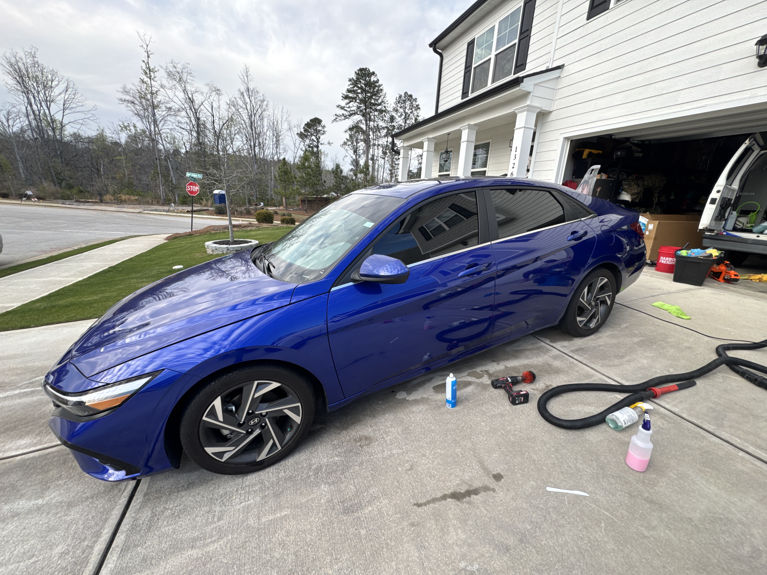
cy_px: 288
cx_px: 384
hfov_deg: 102.1
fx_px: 310
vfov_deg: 85.7
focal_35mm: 14
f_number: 2.2
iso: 40
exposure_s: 1/227
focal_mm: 2.22
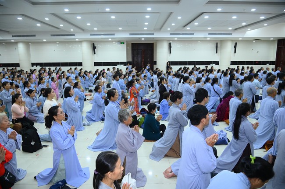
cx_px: 142
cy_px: 94
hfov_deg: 73.8
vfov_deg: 53.0
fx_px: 190
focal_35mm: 24
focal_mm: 24
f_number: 4.5
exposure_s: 1/125
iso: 4000
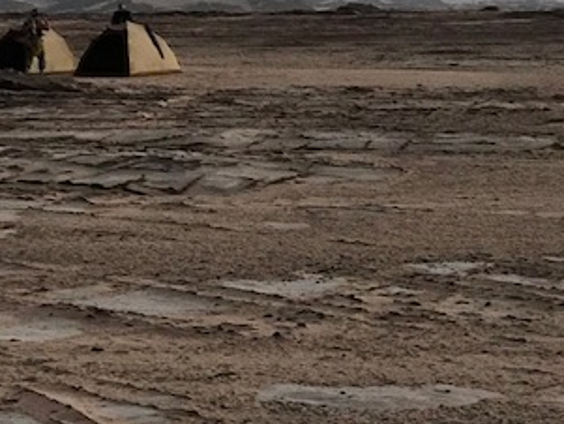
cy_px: 195
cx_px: 292
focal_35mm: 121
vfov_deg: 12.3
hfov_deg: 16.3
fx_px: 1972
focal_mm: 6.6
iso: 320
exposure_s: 1/50
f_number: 2.8
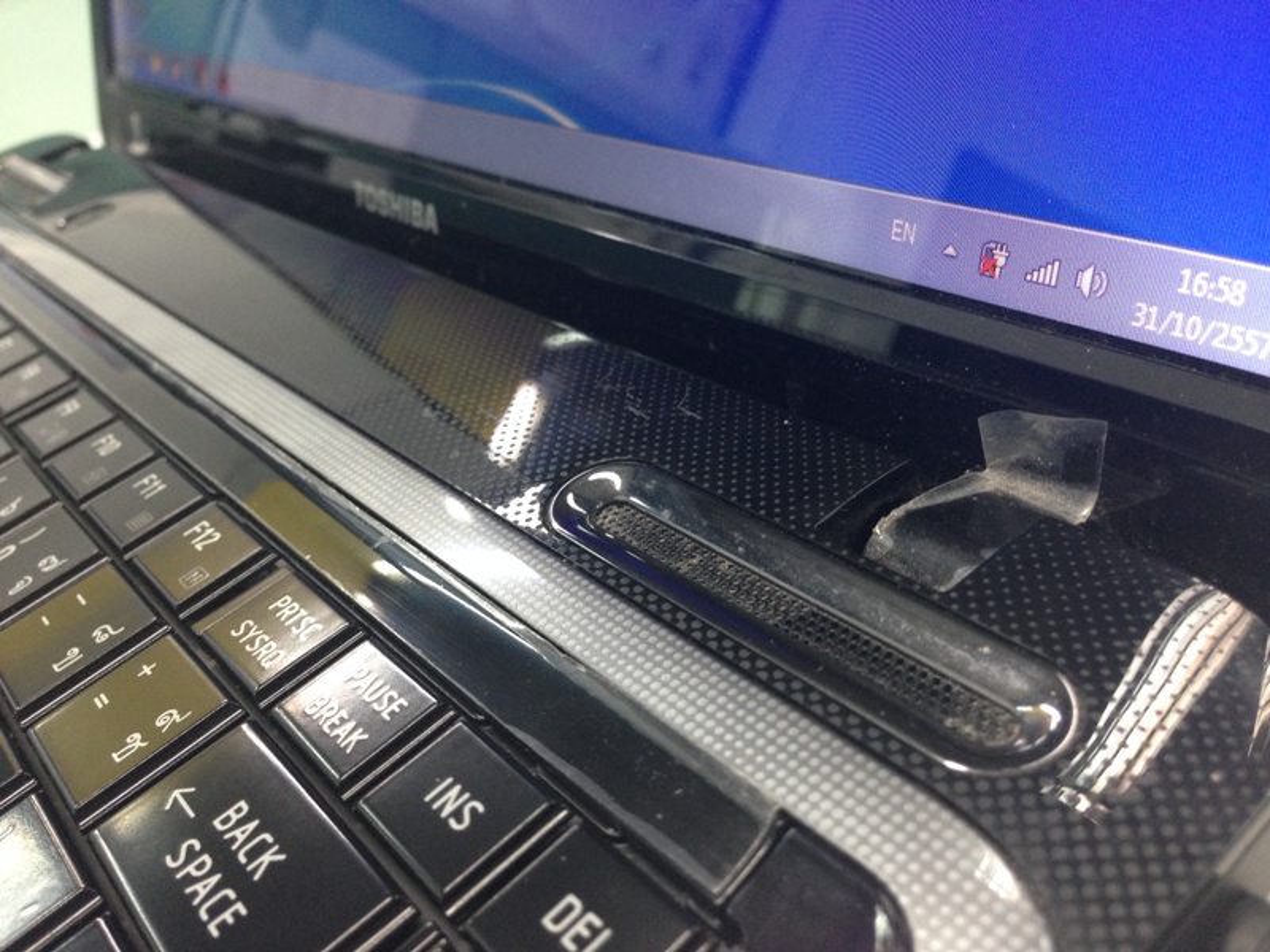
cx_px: 635
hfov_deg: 55.4
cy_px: 476
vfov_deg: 42.9
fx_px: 1211
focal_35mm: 33
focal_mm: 4.12
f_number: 2.4
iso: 160
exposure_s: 1/20
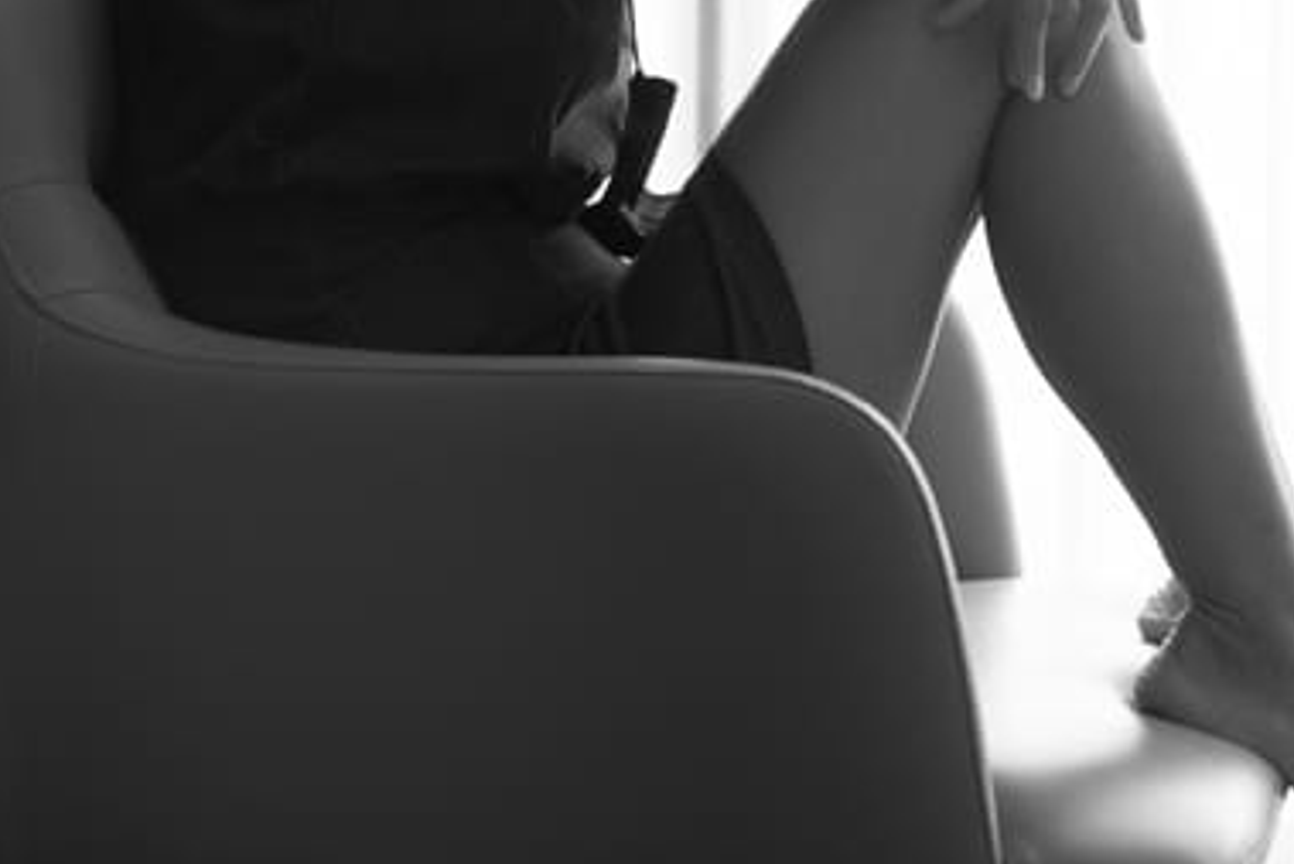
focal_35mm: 97
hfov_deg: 20.7
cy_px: -96
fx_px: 3488
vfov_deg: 13.8
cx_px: 1065
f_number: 2.5
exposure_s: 1/25
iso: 200
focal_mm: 23
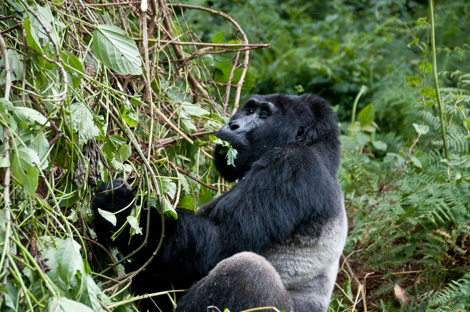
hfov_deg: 14.4
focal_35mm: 142
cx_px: 235
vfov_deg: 9.6
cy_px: 156
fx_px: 1858
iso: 400
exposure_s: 1/125
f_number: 5.3
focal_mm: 95
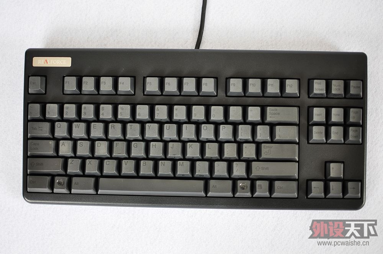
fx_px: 558
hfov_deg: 37.9
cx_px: 192
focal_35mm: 52
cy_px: 127
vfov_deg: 25.7
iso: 200
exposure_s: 1/50
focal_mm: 35
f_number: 1.8
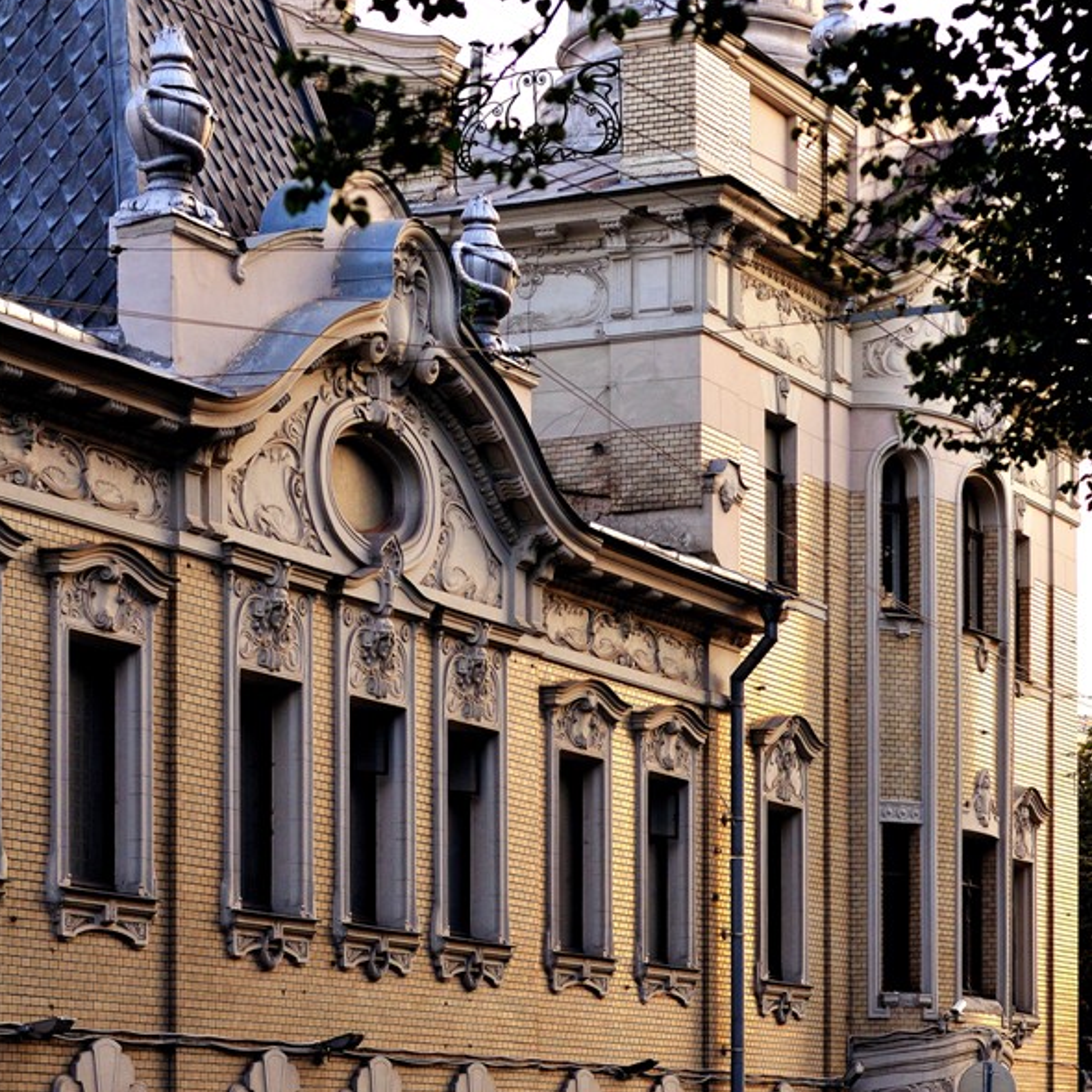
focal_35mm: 97
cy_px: 685
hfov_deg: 17.9
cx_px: 543
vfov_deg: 17.9
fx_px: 3462
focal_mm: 50
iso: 500
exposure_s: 1/800
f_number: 2.8
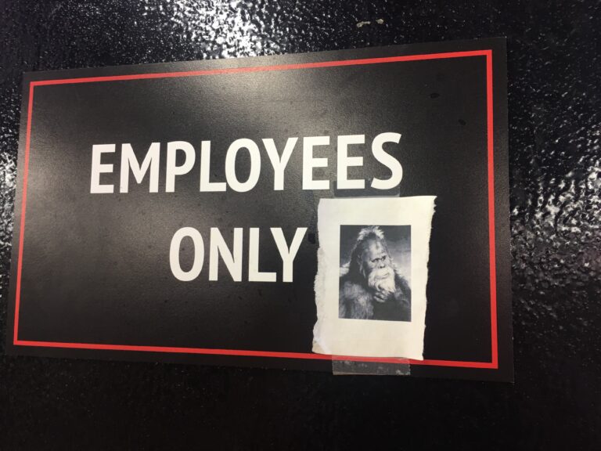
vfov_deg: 48.2
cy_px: 226
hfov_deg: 61.7
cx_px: 300
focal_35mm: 29
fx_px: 503
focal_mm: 4.15
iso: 32
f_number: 2.2
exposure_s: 1/15
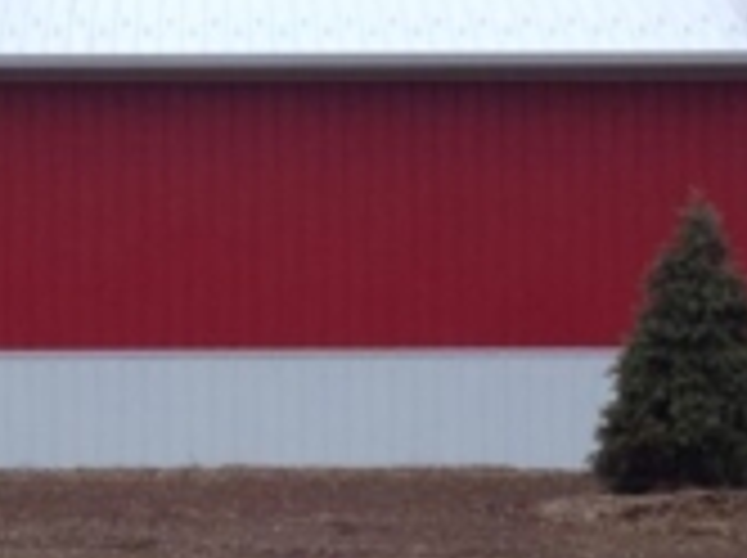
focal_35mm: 135
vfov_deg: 11.0
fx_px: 2909
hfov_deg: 14.6
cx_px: 266
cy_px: 238
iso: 50
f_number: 2.4
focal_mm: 4.28
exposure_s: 1/219
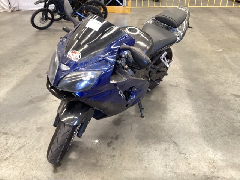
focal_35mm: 31
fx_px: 215
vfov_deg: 45.4
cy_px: 90
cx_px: 120
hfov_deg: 58.4
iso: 125
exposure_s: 1/50
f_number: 2.4
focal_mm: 3.3
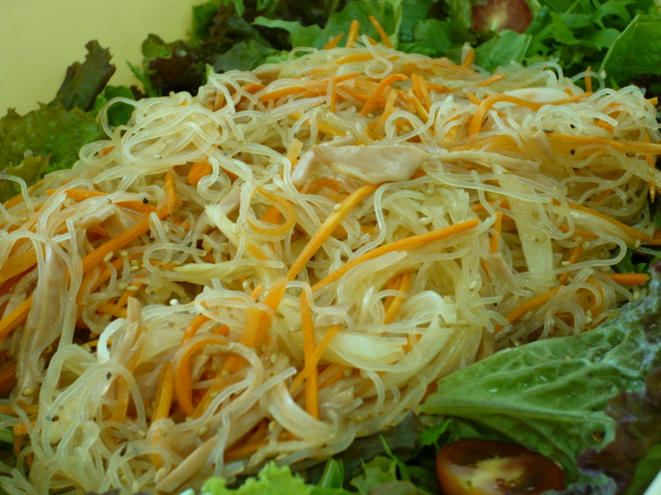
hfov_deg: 30.7
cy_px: 248
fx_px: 1203
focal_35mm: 63
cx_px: 330
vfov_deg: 23.3
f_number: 3.8
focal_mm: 10.4
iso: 160
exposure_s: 1/30
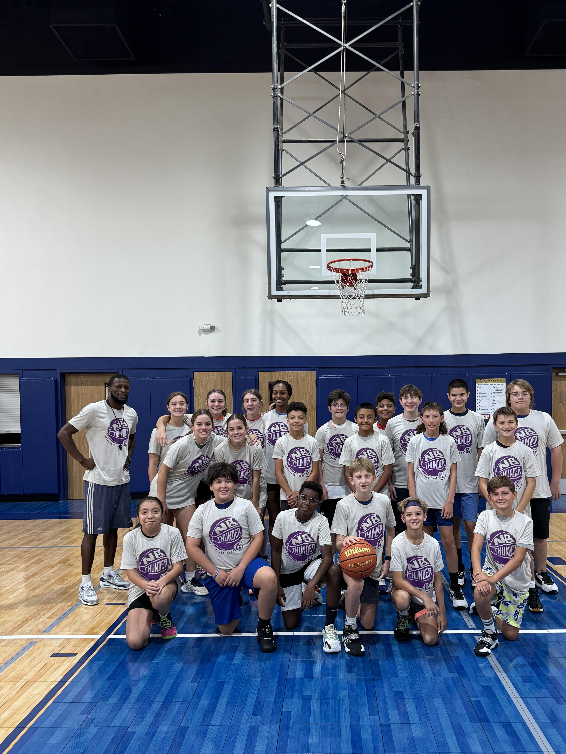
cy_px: 411
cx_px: 326
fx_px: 610
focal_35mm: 28
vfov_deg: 63.3
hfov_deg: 49.6
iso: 200
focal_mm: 6.76
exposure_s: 1/60
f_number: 1.78
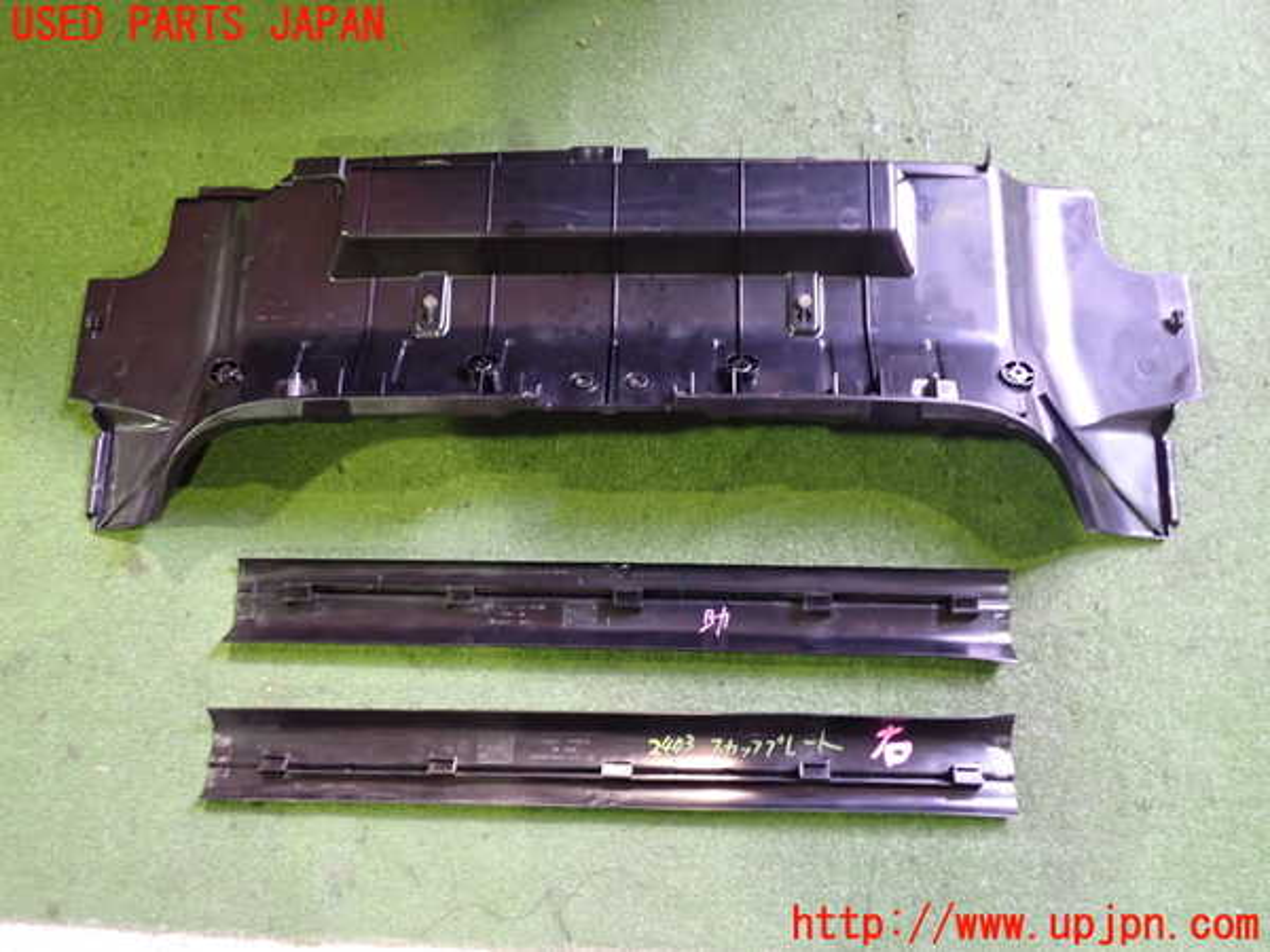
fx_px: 1101
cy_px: 476
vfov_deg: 46.8
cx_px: 635
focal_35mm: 30
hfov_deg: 60.0
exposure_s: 1/25
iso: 800
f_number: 2.3
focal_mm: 5.4
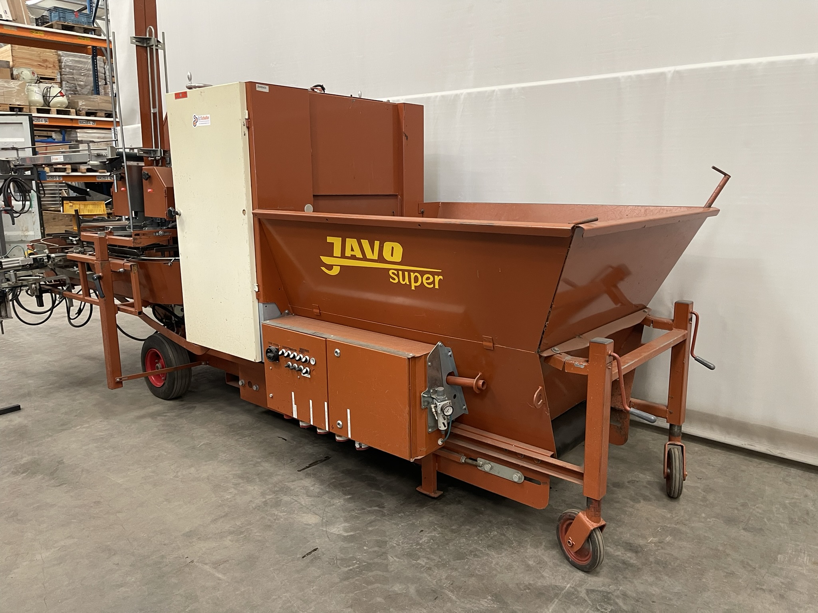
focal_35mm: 25
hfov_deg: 69.4
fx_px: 591
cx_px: 409
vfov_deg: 54.9
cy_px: 306
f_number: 1.6
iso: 160
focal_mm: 5.1
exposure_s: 1/60
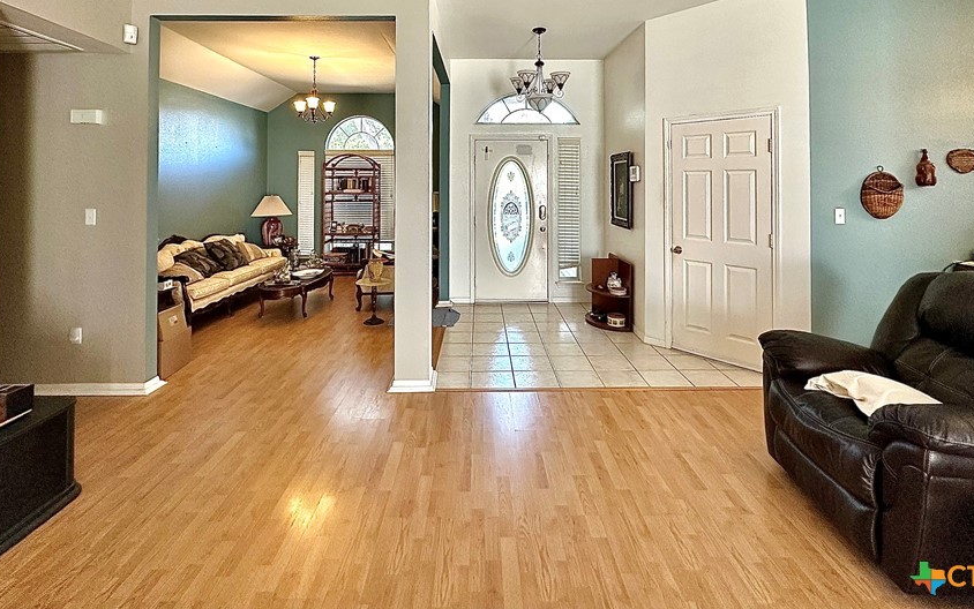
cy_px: 175
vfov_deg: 62.4
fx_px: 478
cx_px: 488
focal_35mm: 18
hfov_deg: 91.1
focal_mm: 2.22
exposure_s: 1/120
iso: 320
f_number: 2.2
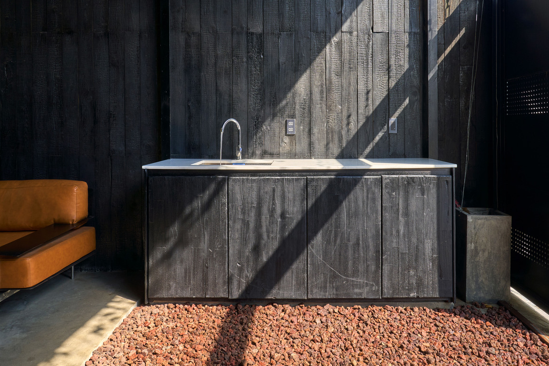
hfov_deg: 69.3
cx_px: 295
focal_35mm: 26
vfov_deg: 49.0
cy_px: 133
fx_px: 396
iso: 100
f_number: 9
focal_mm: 15
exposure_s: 1/50
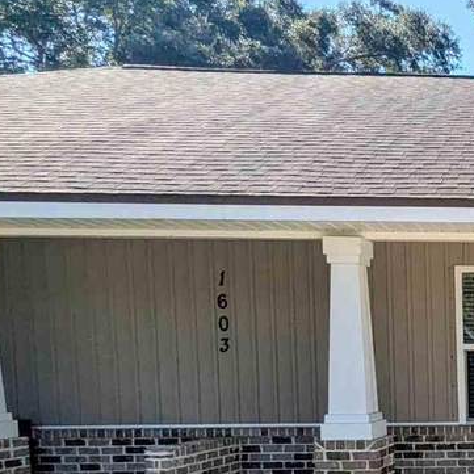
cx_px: 677
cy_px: 414
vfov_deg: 32.6
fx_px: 775
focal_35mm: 50
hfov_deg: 26.5
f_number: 2.2
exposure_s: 1/1479
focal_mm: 2.35
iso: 53
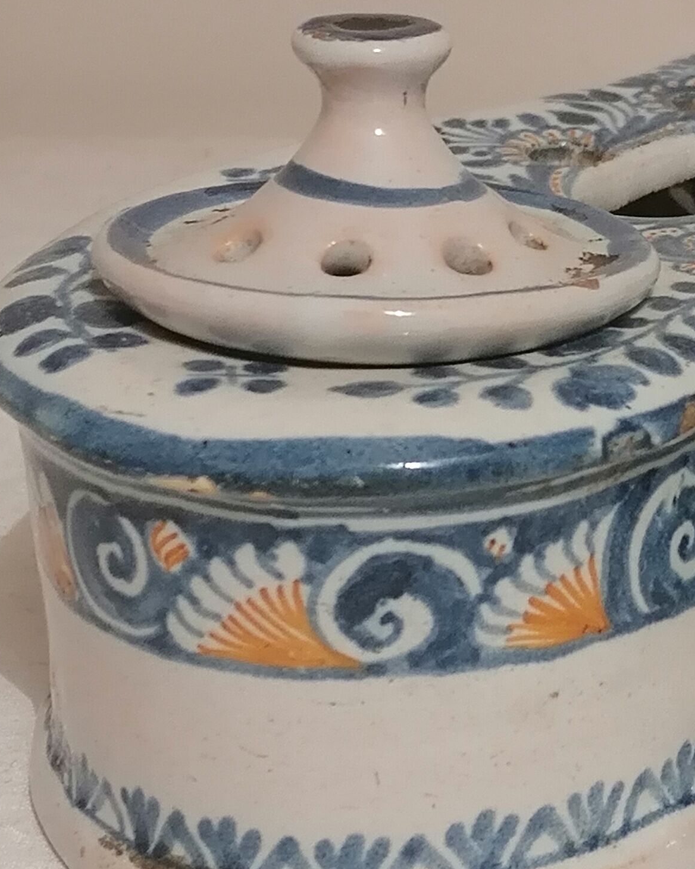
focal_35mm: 115
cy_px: 556
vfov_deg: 16.7
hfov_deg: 13.2
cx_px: 722
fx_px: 2957
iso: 320
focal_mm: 5.4
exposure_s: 1/33.3
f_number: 1.8
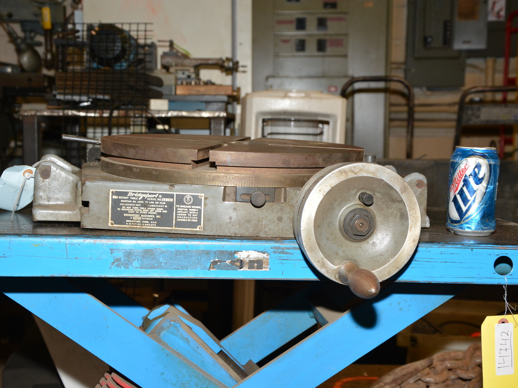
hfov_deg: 31.2
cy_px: 195
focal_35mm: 62
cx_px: 245
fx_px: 928
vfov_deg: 23.6
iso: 800
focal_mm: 38
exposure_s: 1/60
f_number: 7.1
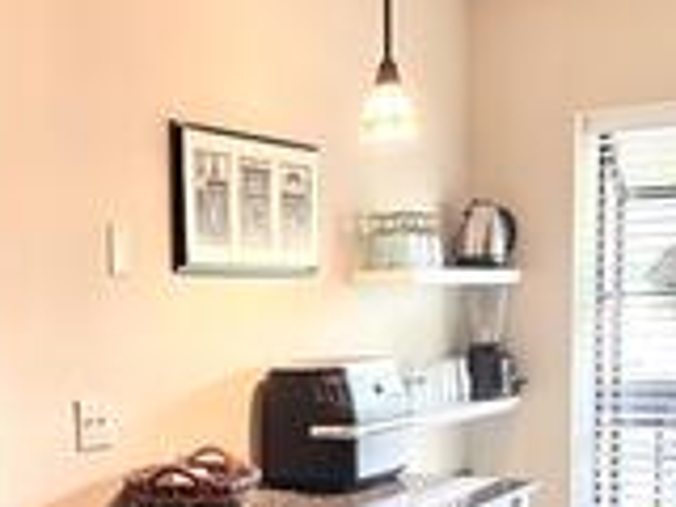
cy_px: 461
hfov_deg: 29.1
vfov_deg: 22.0
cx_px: 123
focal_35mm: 65
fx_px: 1269
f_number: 1.5
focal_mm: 5.7
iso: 100
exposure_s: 1/60
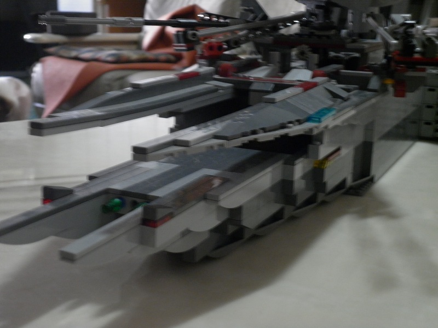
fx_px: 671
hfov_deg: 36.2
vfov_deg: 27.5
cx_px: 219
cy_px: 164
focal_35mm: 53
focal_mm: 9.5
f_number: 4
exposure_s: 1/8
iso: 250
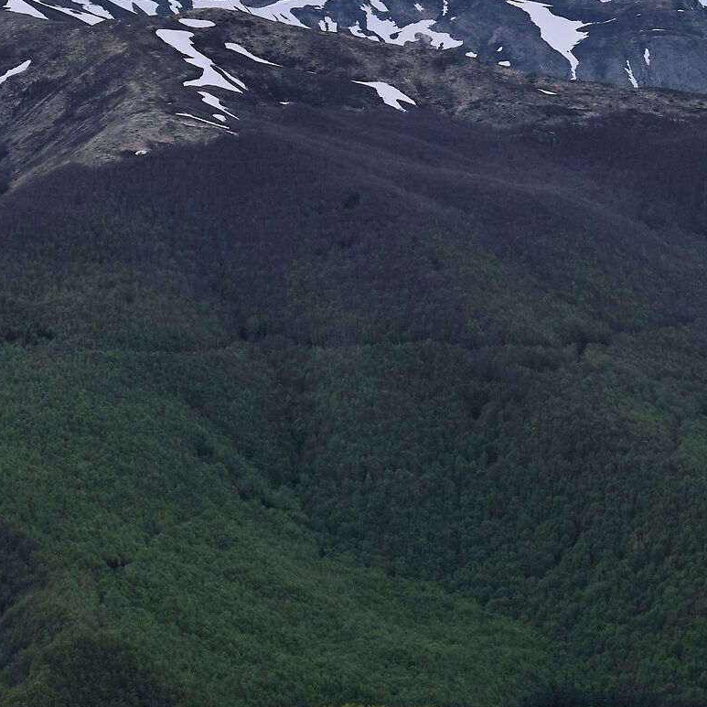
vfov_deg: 8.0
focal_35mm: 219
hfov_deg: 8.0
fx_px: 5060
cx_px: 312
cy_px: 11
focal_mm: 55
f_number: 7.1
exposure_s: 1/640
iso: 800
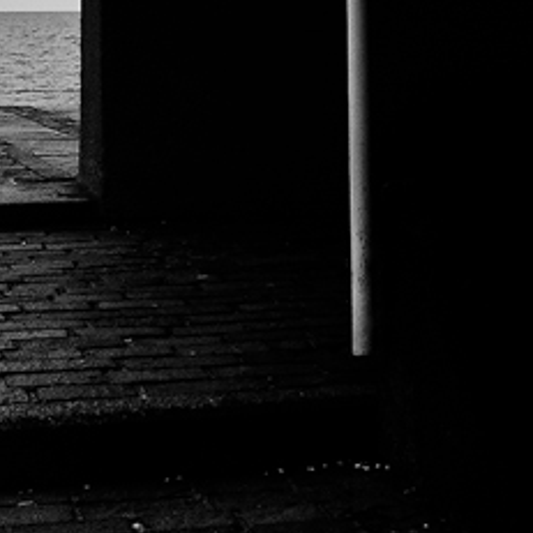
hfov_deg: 16.3
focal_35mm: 106
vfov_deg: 15.8
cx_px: 434
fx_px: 1847
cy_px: -96
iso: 200
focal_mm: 16
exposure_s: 1/60
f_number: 9
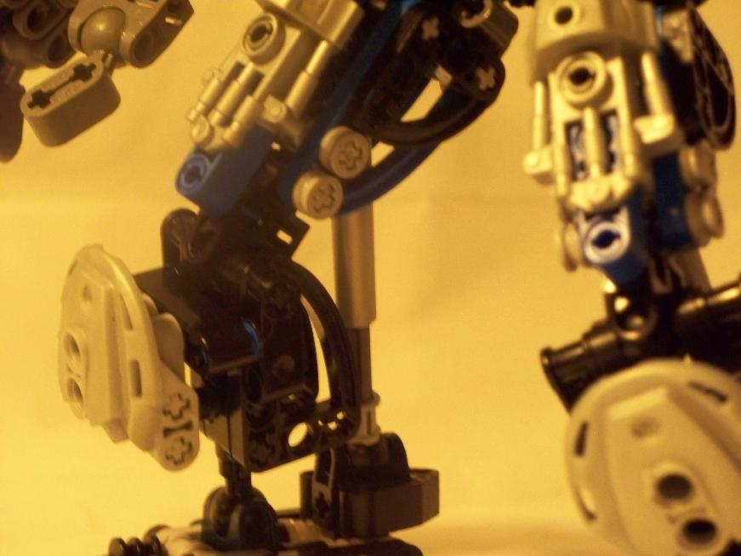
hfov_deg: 19.1
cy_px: 278
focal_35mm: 103
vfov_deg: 14.4
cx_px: 370
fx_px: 2205
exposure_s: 1/25
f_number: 3.8
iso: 400
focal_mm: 22.05
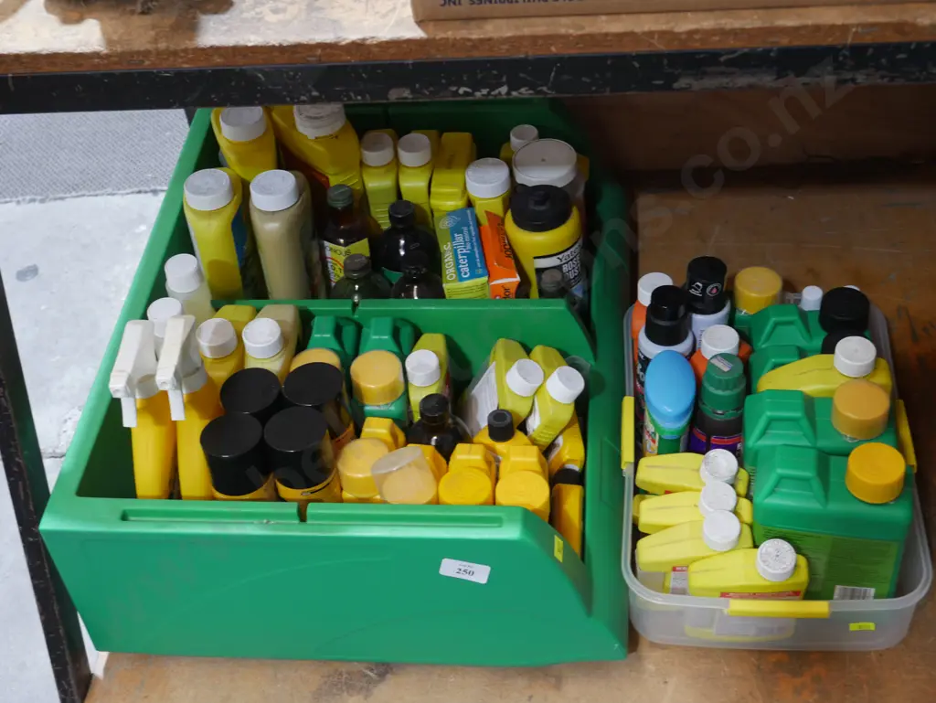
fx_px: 1353
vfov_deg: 29.1
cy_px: 352
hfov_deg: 38.2
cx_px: 468
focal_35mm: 50
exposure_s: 1/60
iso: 1000
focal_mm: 25
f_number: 5.3
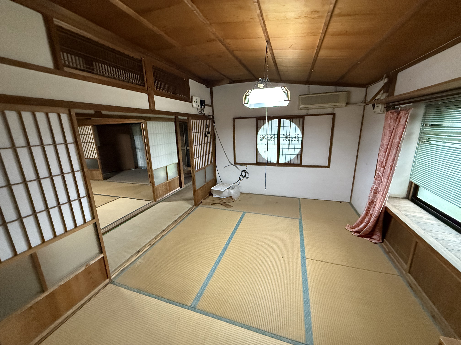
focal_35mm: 14
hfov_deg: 102.1
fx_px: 186
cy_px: 172
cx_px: 230
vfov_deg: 85.7
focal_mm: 2.22
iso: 640
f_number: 2.2
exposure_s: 1/60
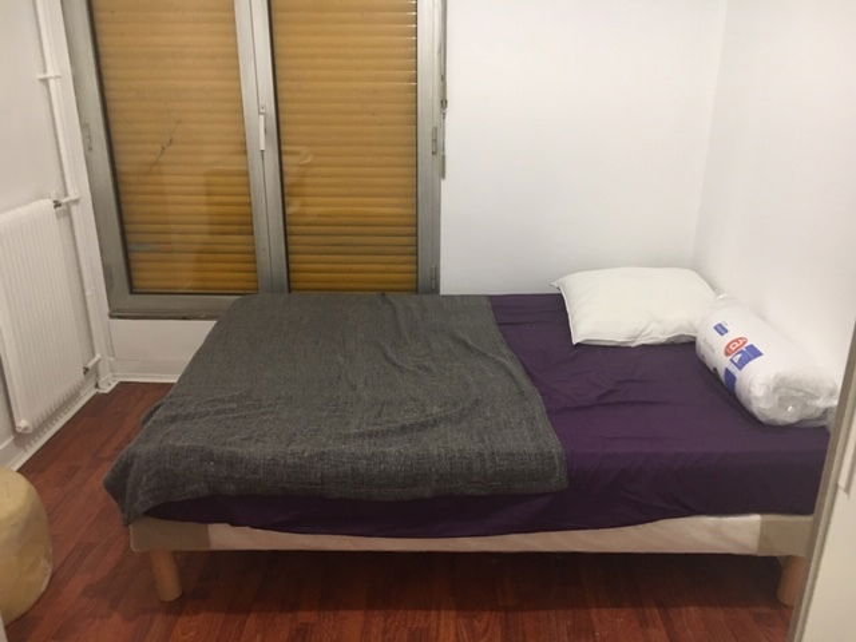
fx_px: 717
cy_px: 321
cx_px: 428
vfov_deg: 48.2
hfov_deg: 61.7
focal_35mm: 29
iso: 200
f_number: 2.2
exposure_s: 1/20
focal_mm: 4.15
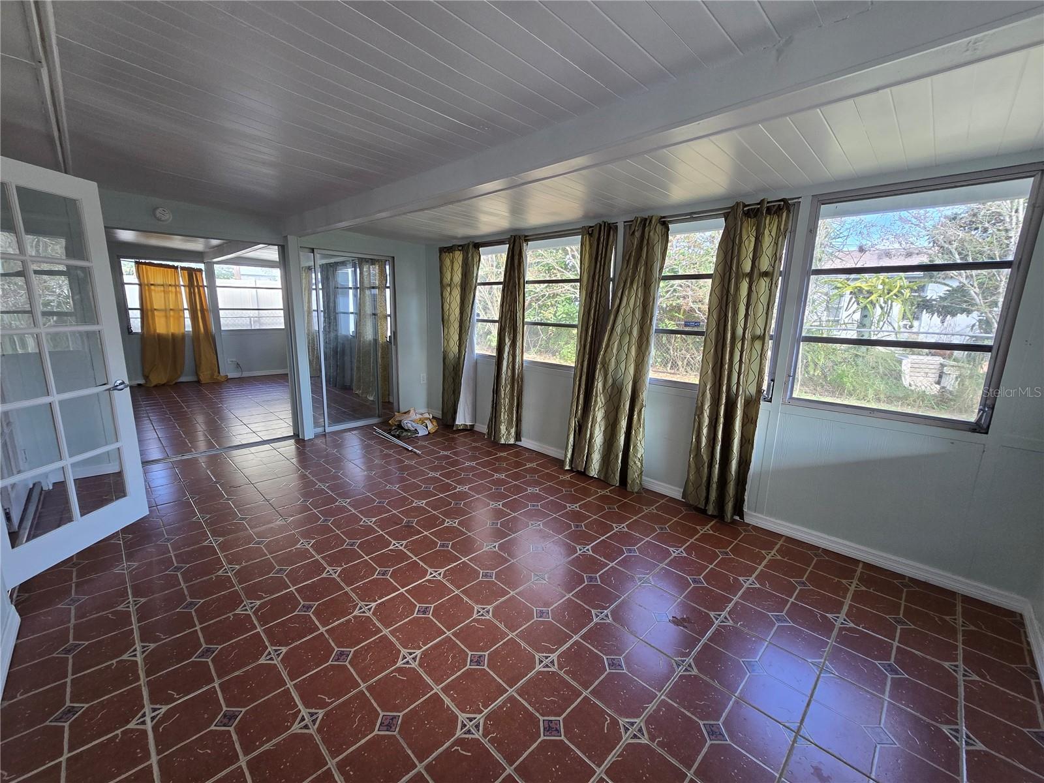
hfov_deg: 106.2
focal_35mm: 13
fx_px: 392
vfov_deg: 89.9
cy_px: 392
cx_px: 522
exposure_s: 1/60
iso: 125
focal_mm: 2.2
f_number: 2.2
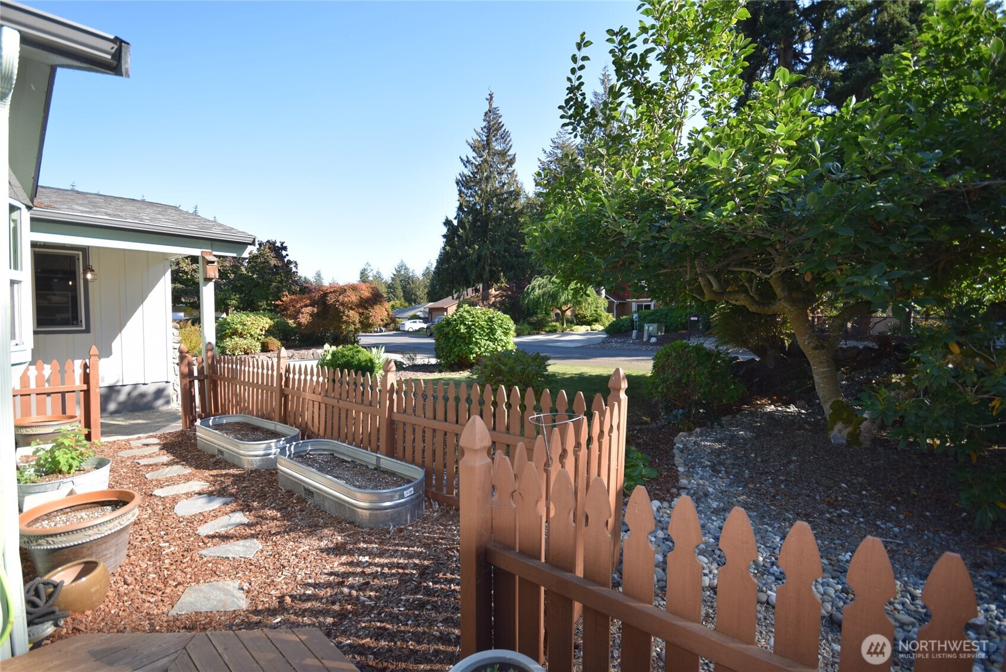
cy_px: 336
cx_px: 503
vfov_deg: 77.4
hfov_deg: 100.4
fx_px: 419
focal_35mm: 15
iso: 100
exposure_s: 1/125
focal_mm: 10
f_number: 5.6
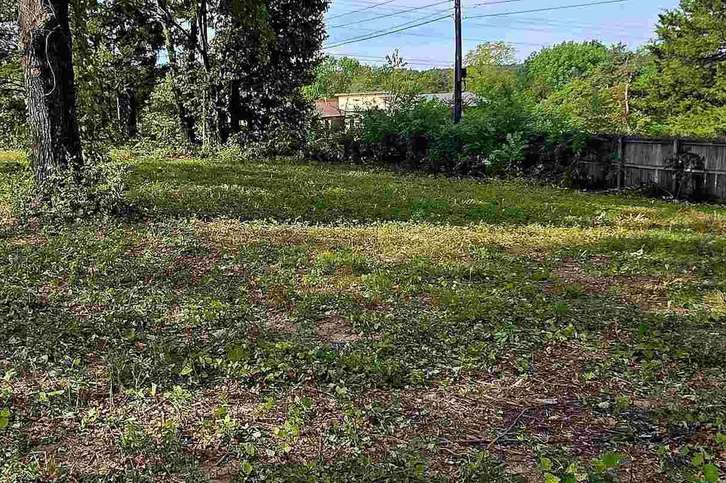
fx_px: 685
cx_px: 277
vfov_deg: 38.9
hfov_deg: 55.2
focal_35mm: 34
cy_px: 246
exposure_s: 1/1250
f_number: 2.2
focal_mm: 2.2
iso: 50
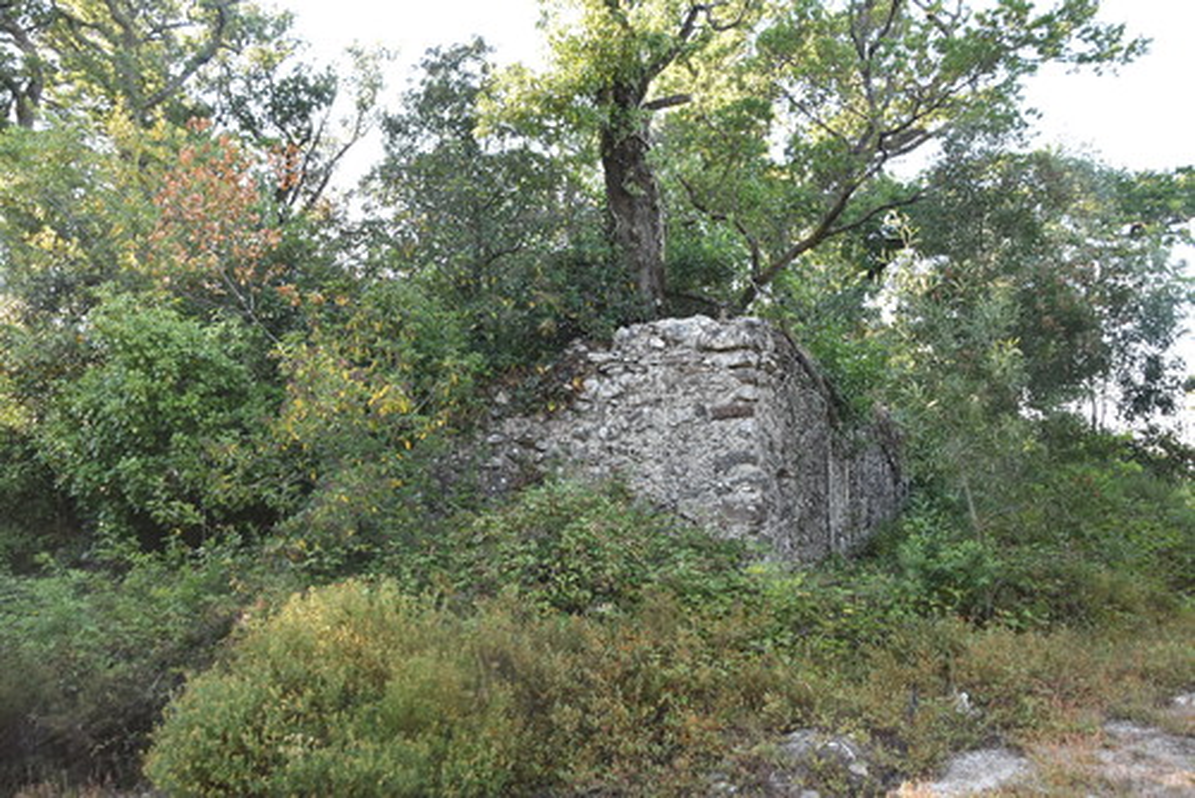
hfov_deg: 57.2
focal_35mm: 33
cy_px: 399
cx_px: 598
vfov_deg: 40.0
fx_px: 1096
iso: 800
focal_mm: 22
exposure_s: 1/160
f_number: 6.3
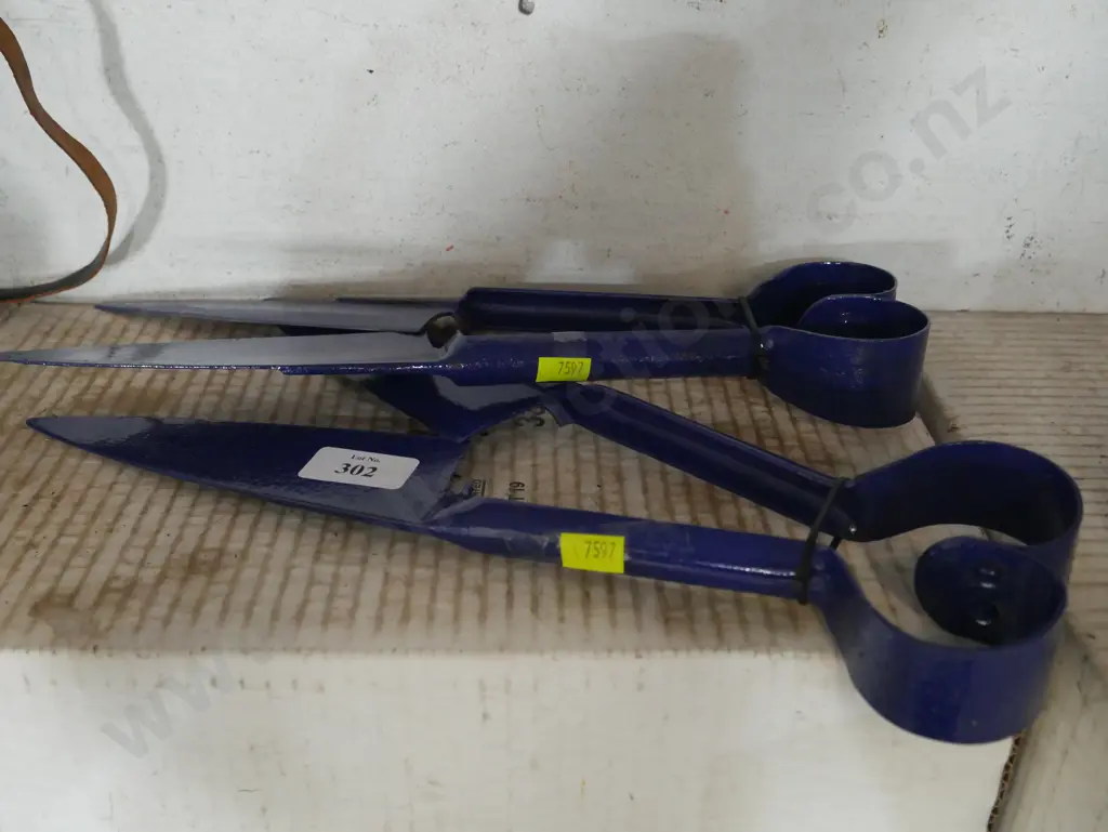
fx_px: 1153
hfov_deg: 51.3
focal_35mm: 36
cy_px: 416
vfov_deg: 39.7
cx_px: 554
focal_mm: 18
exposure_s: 1/60
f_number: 4
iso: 3200
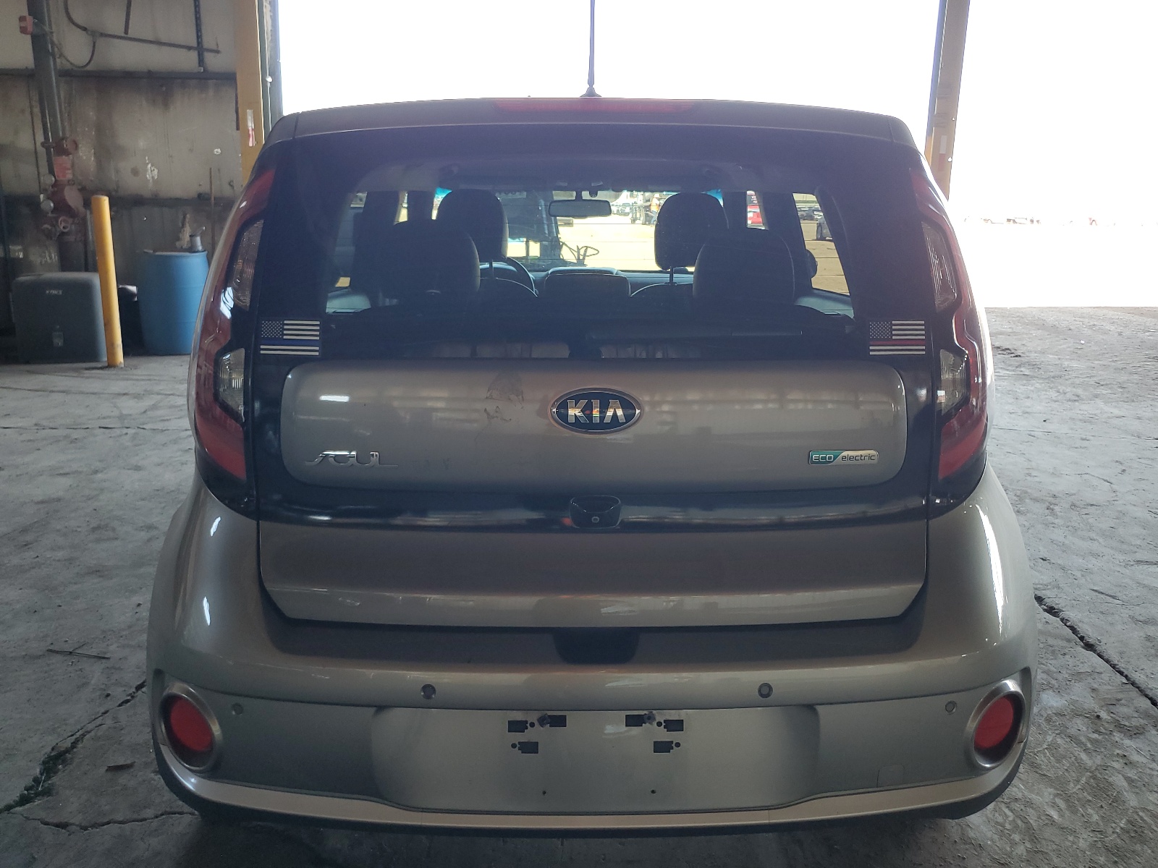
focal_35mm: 26
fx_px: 870
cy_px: 434
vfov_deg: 53.1
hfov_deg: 67.3
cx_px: 579
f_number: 1.5
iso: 59
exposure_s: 1/120
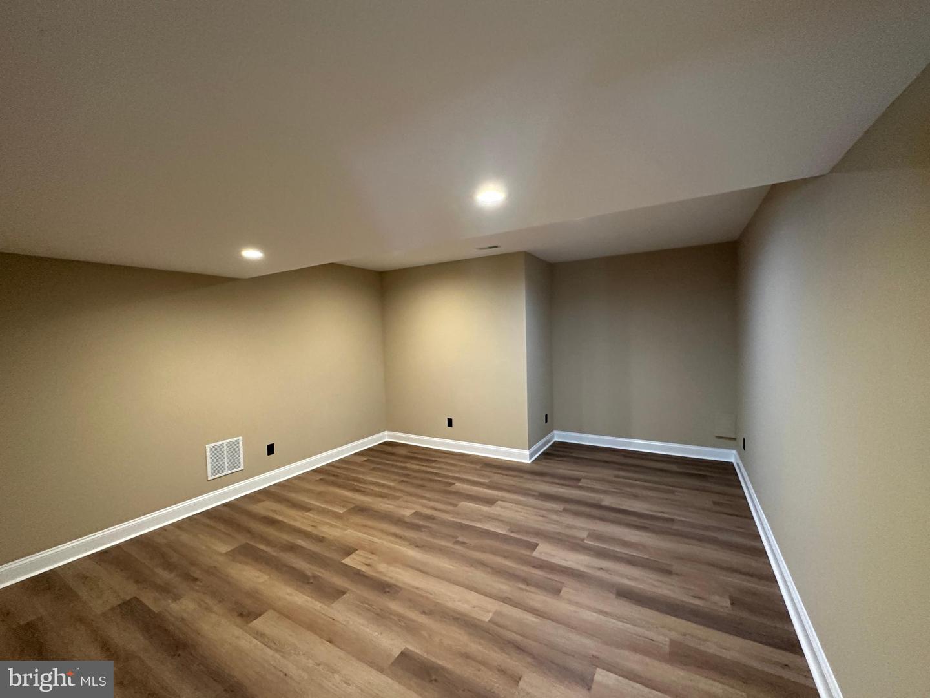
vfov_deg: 85.7
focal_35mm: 14
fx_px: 376
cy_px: 349
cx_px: 465
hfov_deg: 102.1
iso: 500
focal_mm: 2.22
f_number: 2.2
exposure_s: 1/60
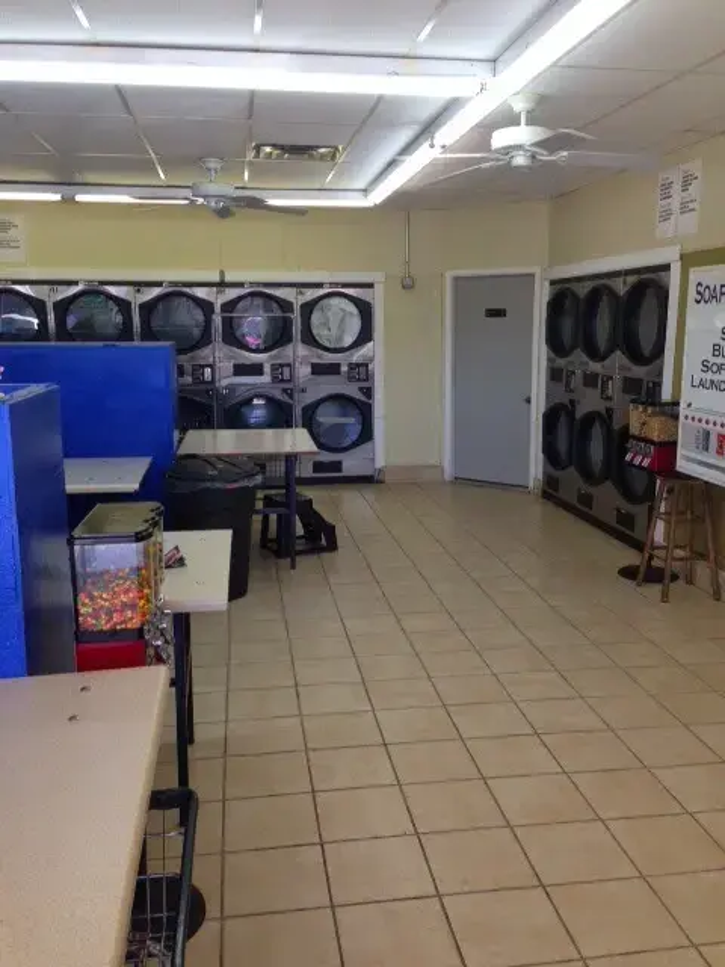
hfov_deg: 42.9
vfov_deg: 55.4
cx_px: 362
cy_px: 484
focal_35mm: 33
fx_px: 922
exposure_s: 1/120
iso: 80
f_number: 2.4
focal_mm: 4.13
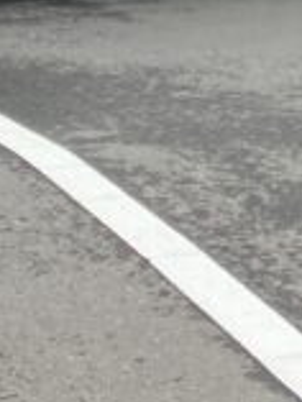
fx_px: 2126
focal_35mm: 183
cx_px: 425
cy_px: -730
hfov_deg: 8.0
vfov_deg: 9.1
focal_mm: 3.99
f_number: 1.8
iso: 32
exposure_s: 1/607
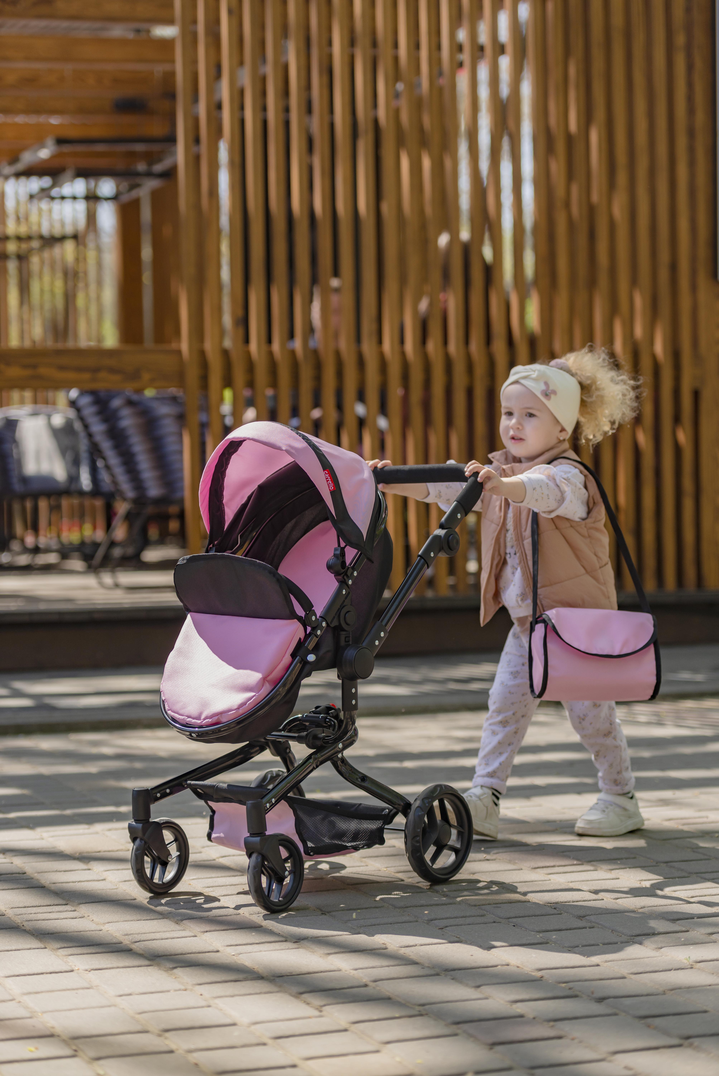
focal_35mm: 82
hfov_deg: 16.7
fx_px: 2454
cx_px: 360
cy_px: 538
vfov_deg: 24.8
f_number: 2.8
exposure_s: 1/1600
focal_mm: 82
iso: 250
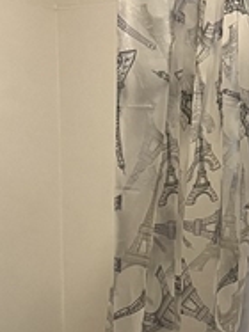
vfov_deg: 18.3
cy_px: 247
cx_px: 265
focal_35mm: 107
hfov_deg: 13.6
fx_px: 1027
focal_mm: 5.1
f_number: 1.6
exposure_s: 1/60
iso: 200
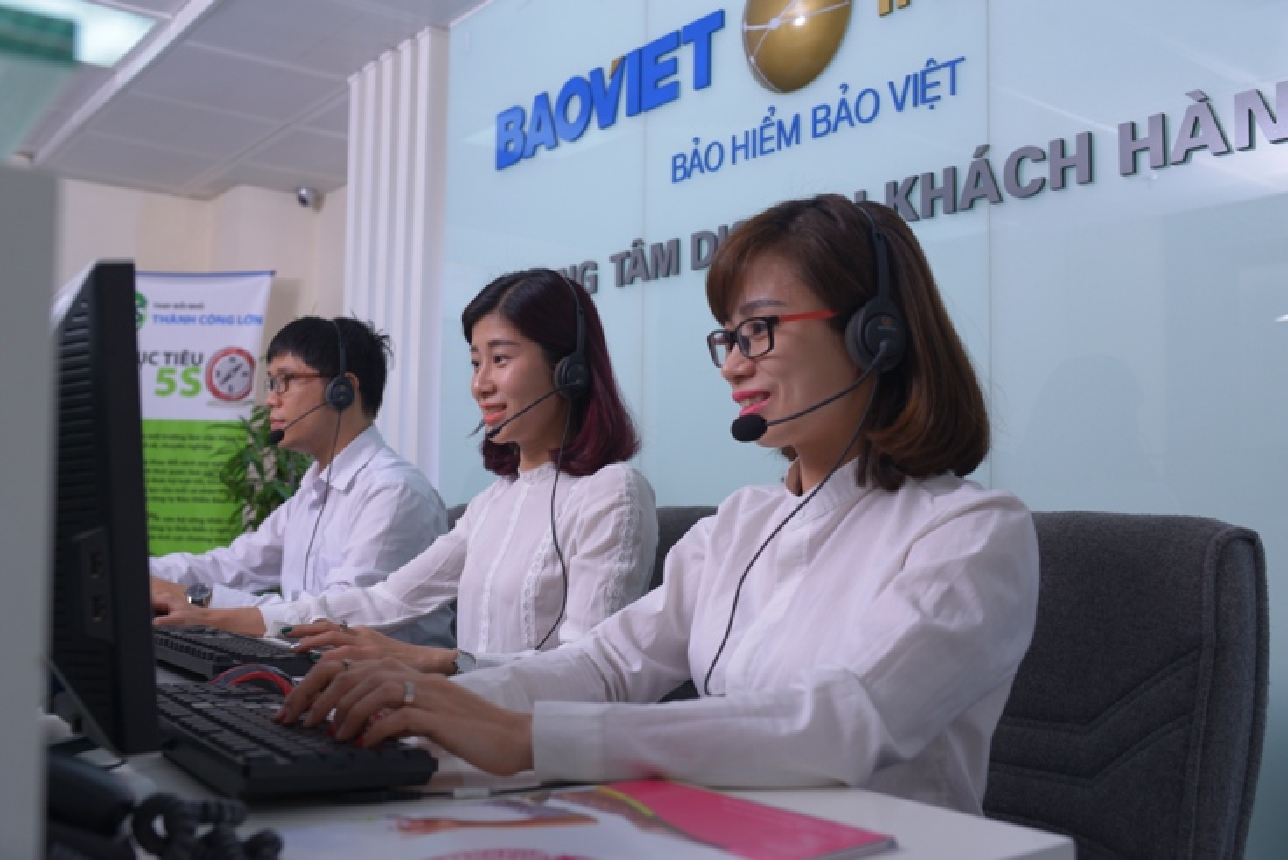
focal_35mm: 35
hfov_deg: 54.4
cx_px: 644
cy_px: 430
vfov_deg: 37.9
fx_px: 1252
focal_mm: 35
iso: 400
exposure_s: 1/100
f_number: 5
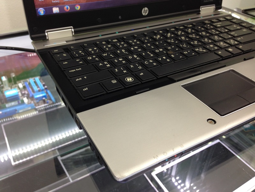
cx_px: 128
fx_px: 243
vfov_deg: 42.9
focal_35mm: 33
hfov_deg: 55.4
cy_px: 96
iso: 64
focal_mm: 4.12
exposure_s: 1/20
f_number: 2.4
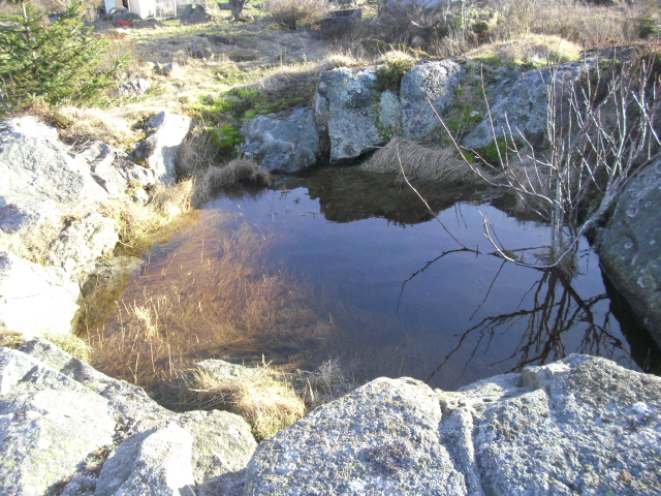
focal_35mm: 38
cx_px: 330
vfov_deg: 37.7
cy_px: 248
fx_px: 726
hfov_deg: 49.0
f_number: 2.8
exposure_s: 1/160
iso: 100
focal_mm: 6.2
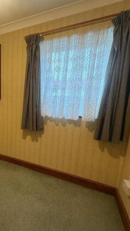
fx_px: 129
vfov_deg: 83.8
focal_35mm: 21
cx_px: 7
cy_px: 117
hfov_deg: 46.8
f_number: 2.2
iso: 400
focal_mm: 2.22
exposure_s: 1/60
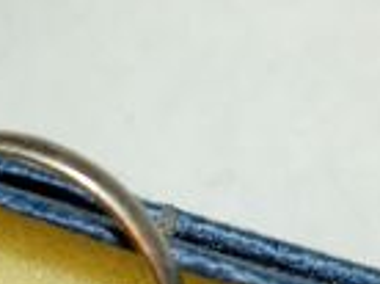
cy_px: 245
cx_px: 91
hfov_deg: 20.7
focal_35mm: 94
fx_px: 1030
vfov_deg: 15.5
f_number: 1.8
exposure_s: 1/25
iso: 228
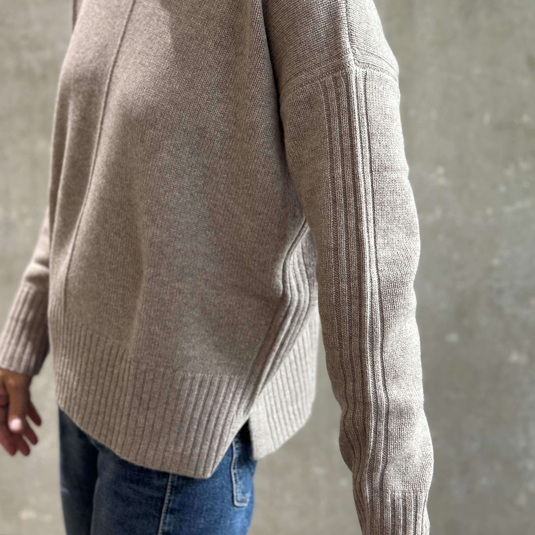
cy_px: 238
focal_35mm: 57
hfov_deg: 30.0
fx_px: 997
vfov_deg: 30.0
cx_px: 268
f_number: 1.78
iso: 160
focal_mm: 6.86
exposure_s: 1/100
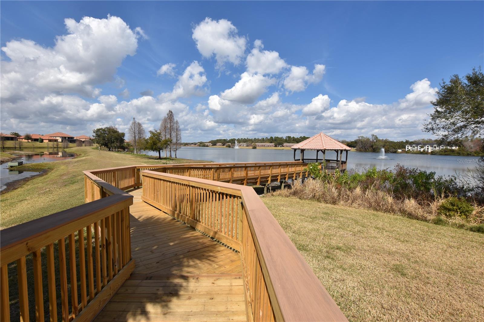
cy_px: 161
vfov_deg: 77.3
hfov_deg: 100.4
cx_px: 242
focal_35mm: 15
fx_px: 202
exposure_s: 1/500
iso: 140
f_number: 8
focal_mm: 10
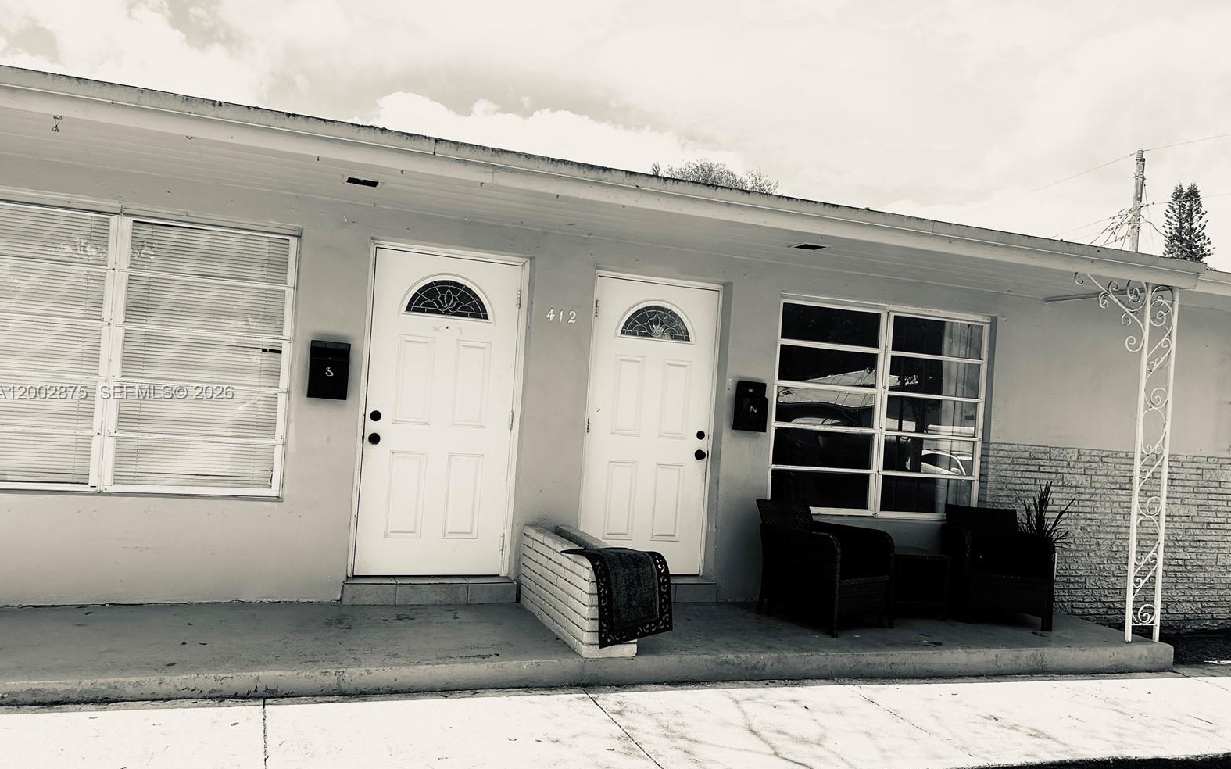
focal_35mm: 28
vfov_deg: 44.5
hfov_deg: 66.5
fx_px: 939
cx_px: 615
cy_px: 393
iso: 50
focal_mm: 5.7
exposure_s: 1/5319
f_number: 1.5
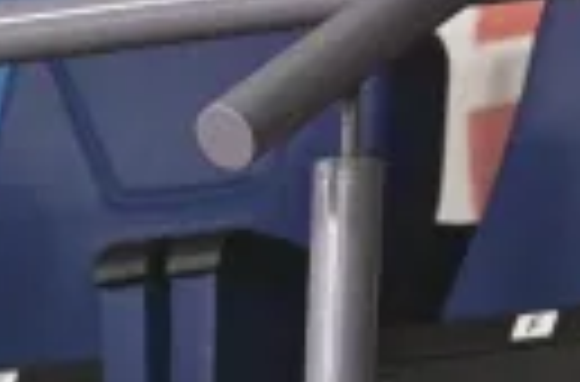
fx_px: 28461
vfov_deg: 0.8
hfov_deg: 1.2
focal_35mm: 1773
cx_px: -773
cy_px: 690
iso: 4000
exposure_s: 1/320
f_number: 2.8
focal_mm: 300
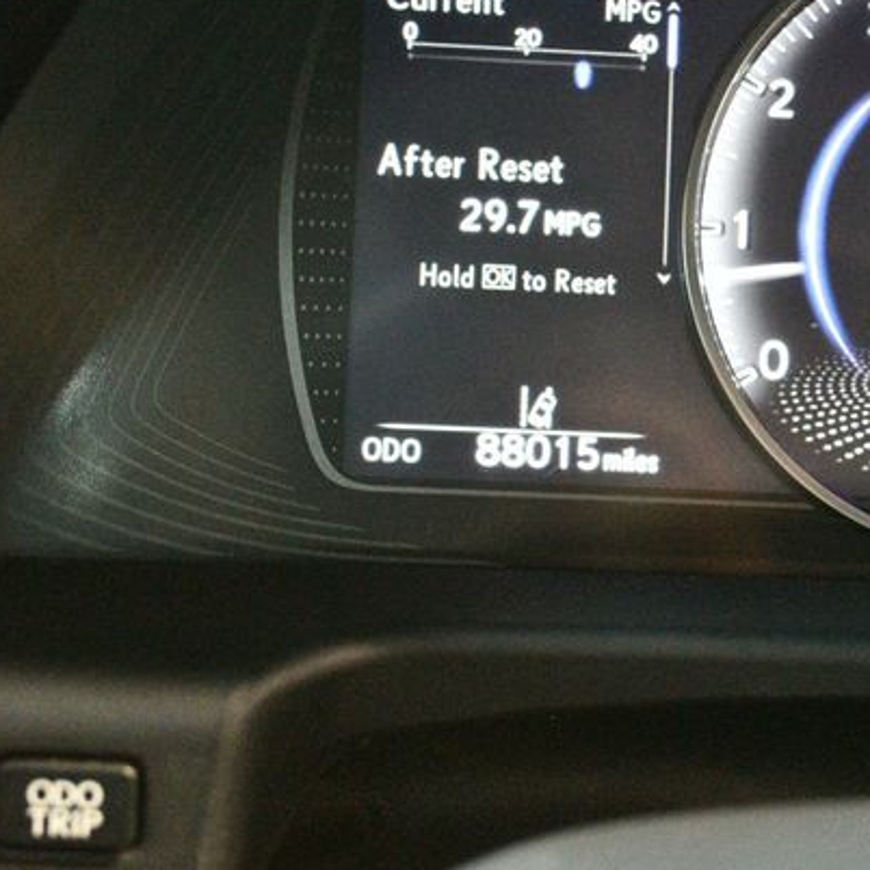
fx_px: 1962
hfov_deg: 24.9
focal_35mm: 69
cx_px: 563
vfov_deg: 25.0
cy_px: 431
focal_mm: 34
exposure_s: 1/25
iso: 12800
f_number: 5
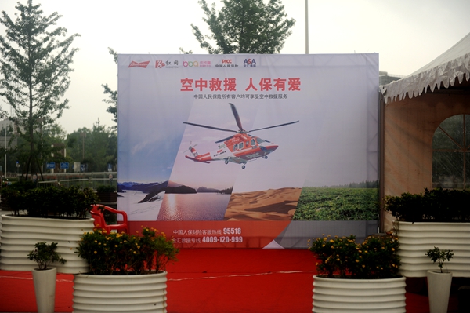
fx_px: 809
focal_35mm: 62
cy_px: 156
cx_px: 235
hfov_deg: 32.4
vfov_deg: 21.9
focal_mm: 62
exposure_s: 1/2500
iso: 500
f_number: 2.8
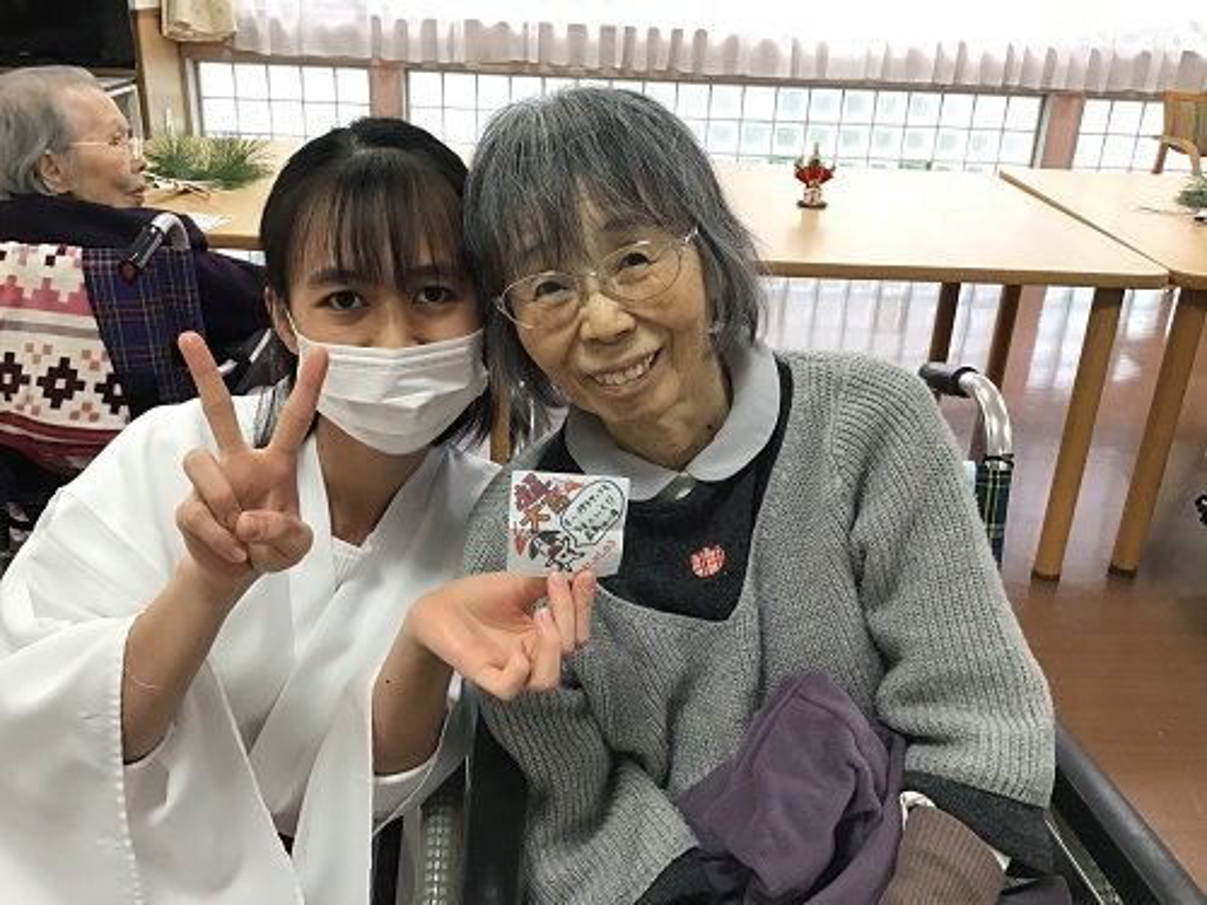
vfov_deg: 45.4
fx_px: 1081
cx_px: 604
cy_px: 452
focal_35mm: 31
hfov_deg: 58.4
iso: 40
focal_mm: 3.3
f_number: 2.4
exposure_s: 1/30
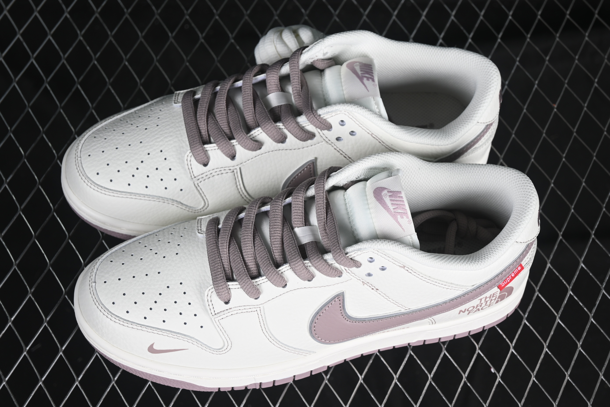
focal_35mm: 75
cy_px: 204
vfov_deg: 18.2
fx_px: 1271
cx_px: 305
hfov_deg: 27.0
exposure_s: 1/80
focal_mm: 50
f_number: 7.1
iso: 160
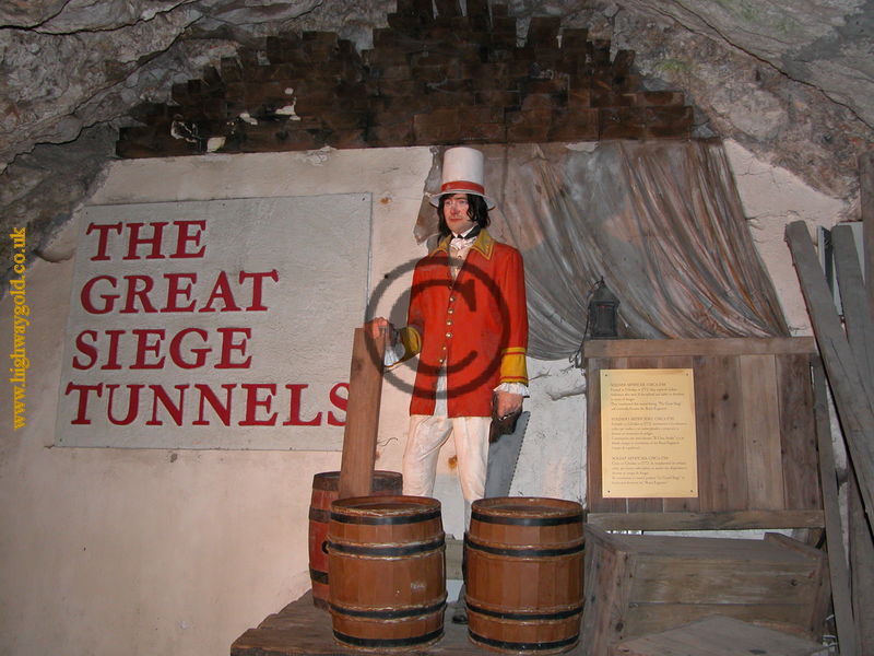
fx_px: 884
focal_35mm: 35
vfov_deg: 40.7
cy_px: 328
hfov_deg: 52.6
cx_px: 437
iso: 200
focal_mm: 8.9
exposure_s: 1/60
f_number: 2.8
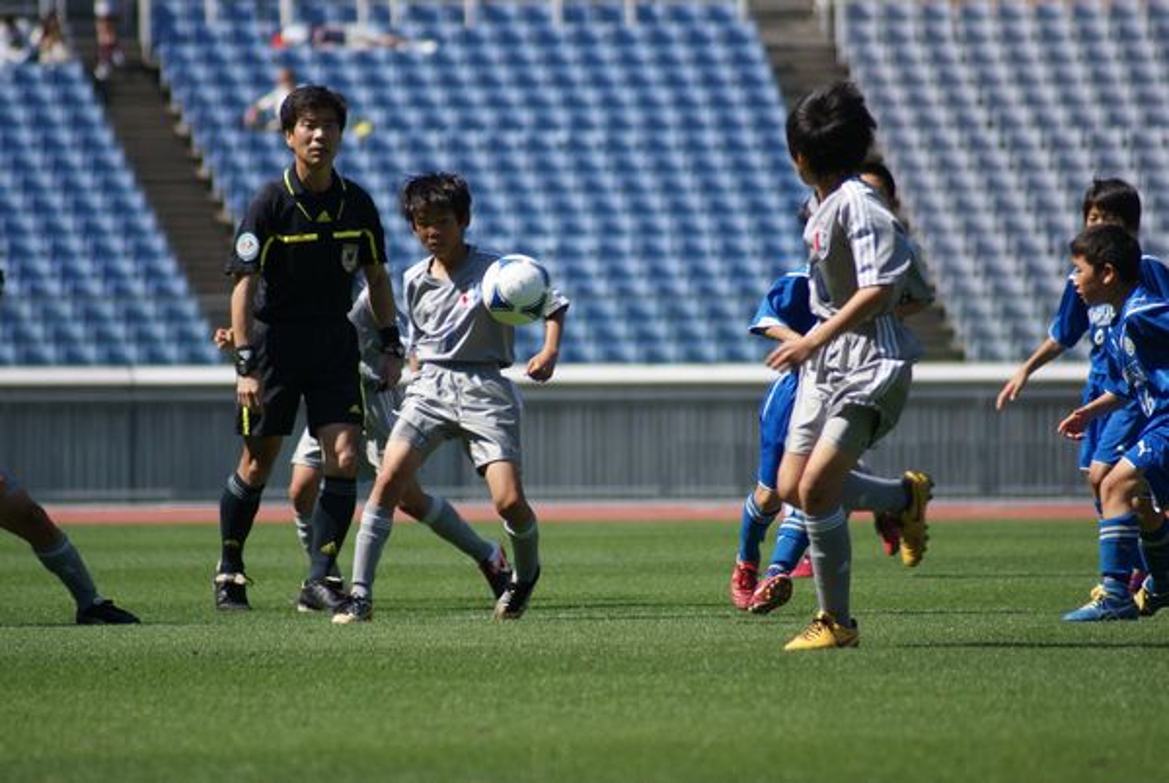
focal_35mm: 420
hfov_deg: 4.9
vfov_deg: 3.3
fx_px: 13658
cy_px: 392
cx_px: 584
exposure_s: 1/500
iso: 125
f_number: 5.6
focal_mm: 280
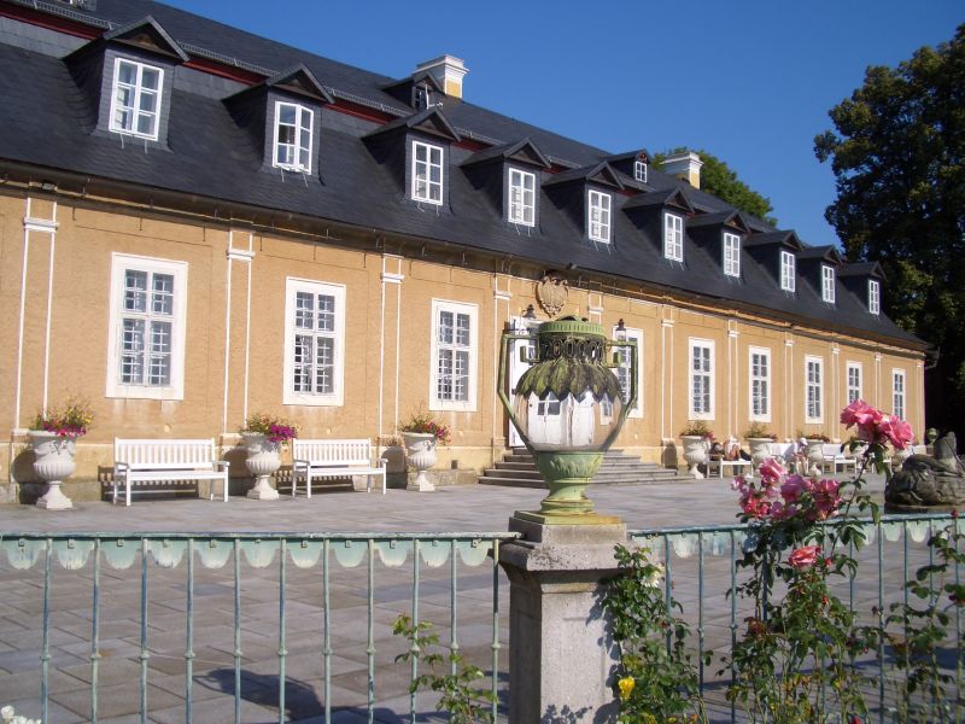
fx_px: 976
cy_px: 362
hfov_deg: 52.6
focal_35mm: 35
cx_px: 482
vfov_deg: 40.7
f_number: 4.3
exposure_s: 1/640
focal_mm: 5.8
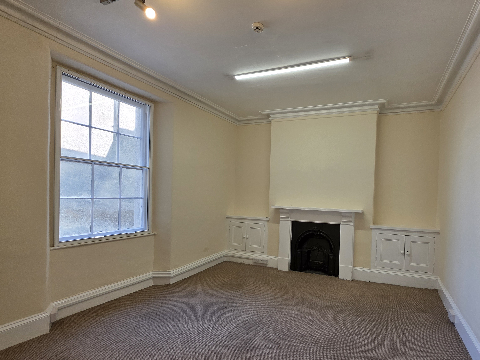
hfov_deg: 90.0
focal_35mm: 17
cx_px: 285
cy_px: 201
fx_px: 236
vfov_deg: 74.5
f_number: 1.9
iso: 64
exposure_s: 1/120
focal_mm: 2.2
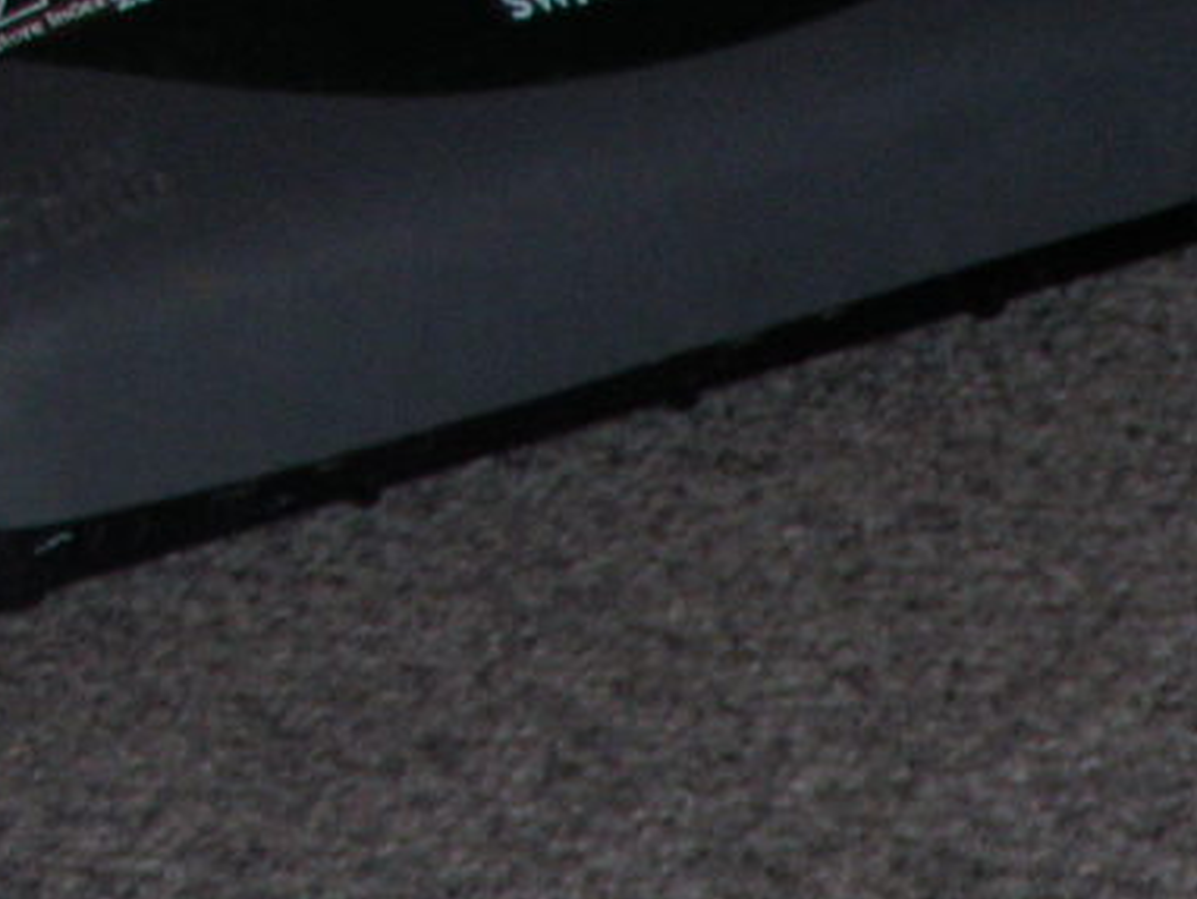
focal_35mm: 204
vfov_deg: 7.0
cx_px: 1869
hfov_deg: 9.4
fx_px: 7056
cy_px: 1908
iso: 80
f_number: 3.5
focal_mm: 6.7
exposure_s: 1/30
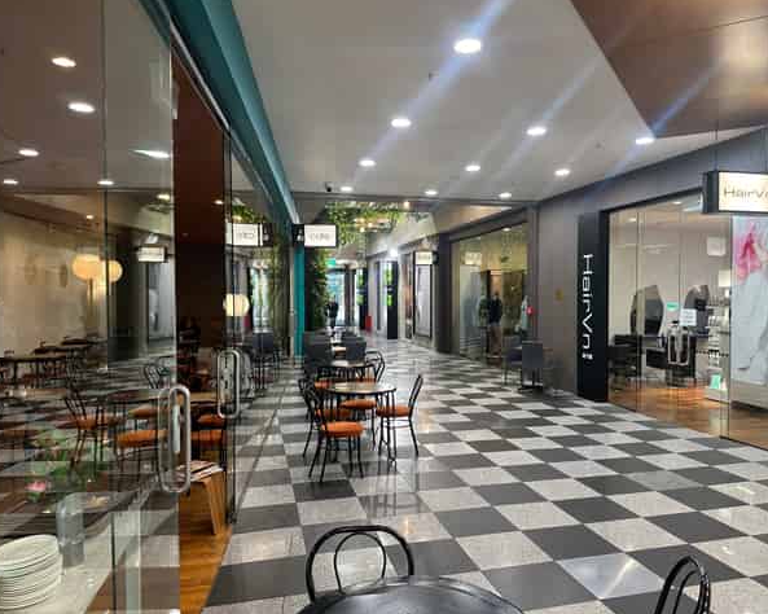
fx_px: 591
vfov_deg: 54.9
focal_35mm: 26
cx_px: 409
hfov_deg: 66.0
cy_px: 314
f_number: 1.78
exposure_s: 1/100
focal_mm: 6.86
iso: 200
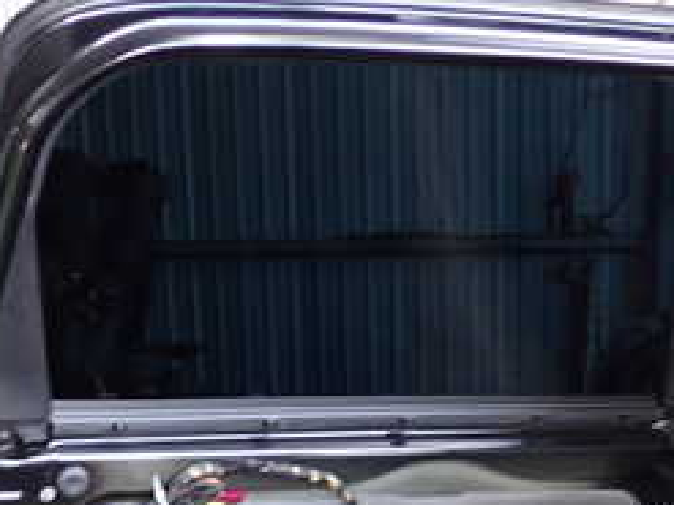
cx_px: 445
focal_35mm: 73
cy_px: 527
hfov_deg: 26.5
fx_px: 1421
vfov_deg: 19.5
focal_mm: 5.4
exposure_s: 1/30
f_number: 2.3
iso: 320
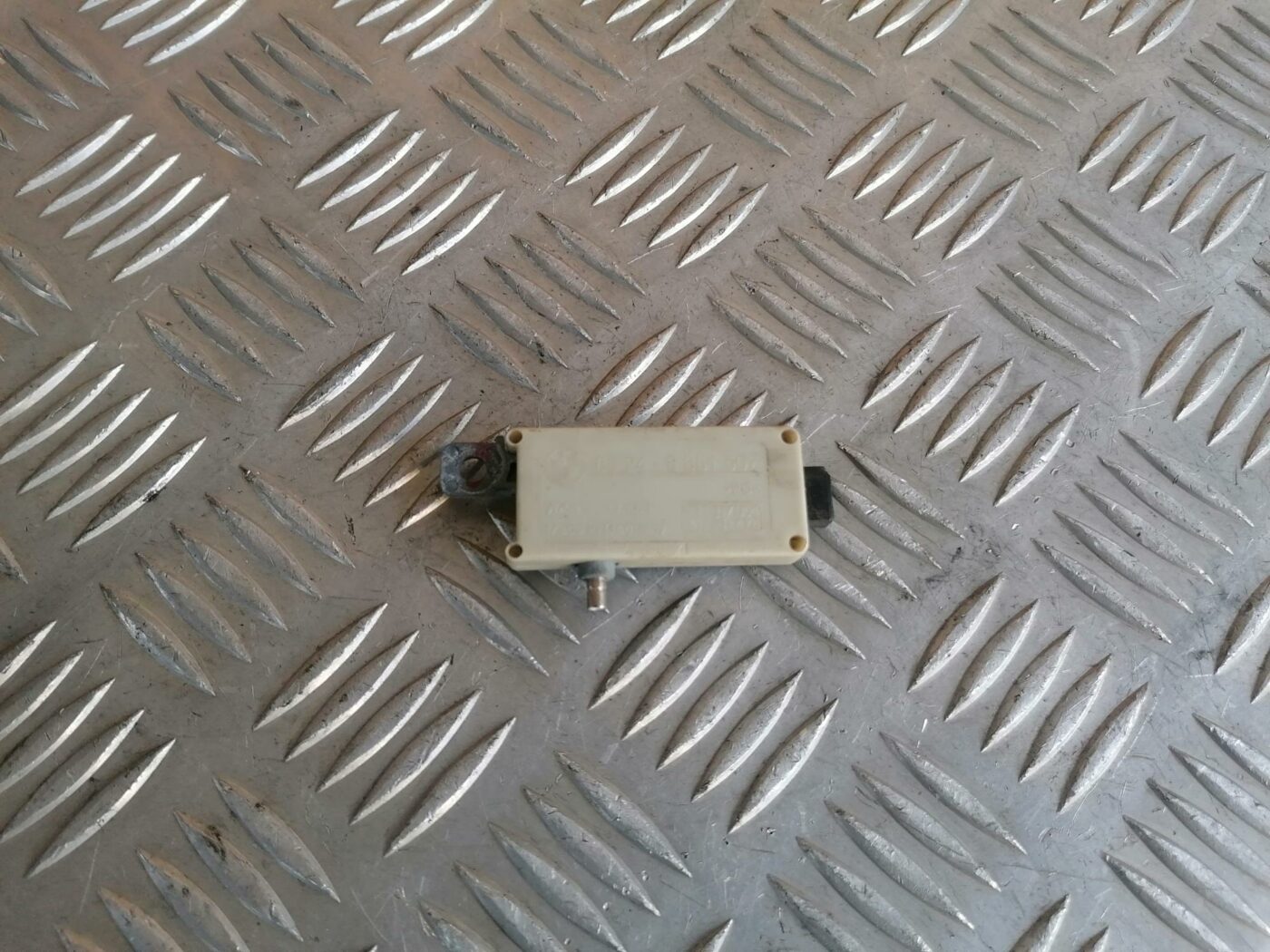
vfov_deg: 51.4
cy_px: 476
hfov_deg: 65.3
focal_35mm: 27
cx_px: 635
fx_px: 991
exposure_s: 1/50
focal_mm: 4.75
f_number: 1.8
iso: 100
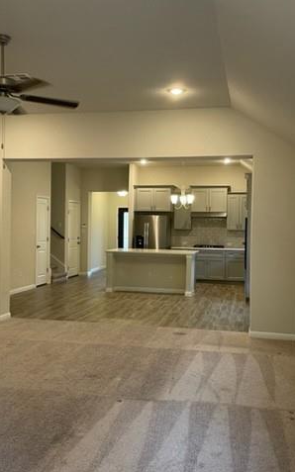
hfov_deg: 34.4
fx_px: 476
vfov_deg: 52.8
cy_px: 236
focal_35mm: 37
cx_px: 141
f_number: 1.6
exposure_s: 1/60
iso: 125
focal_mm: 4.2
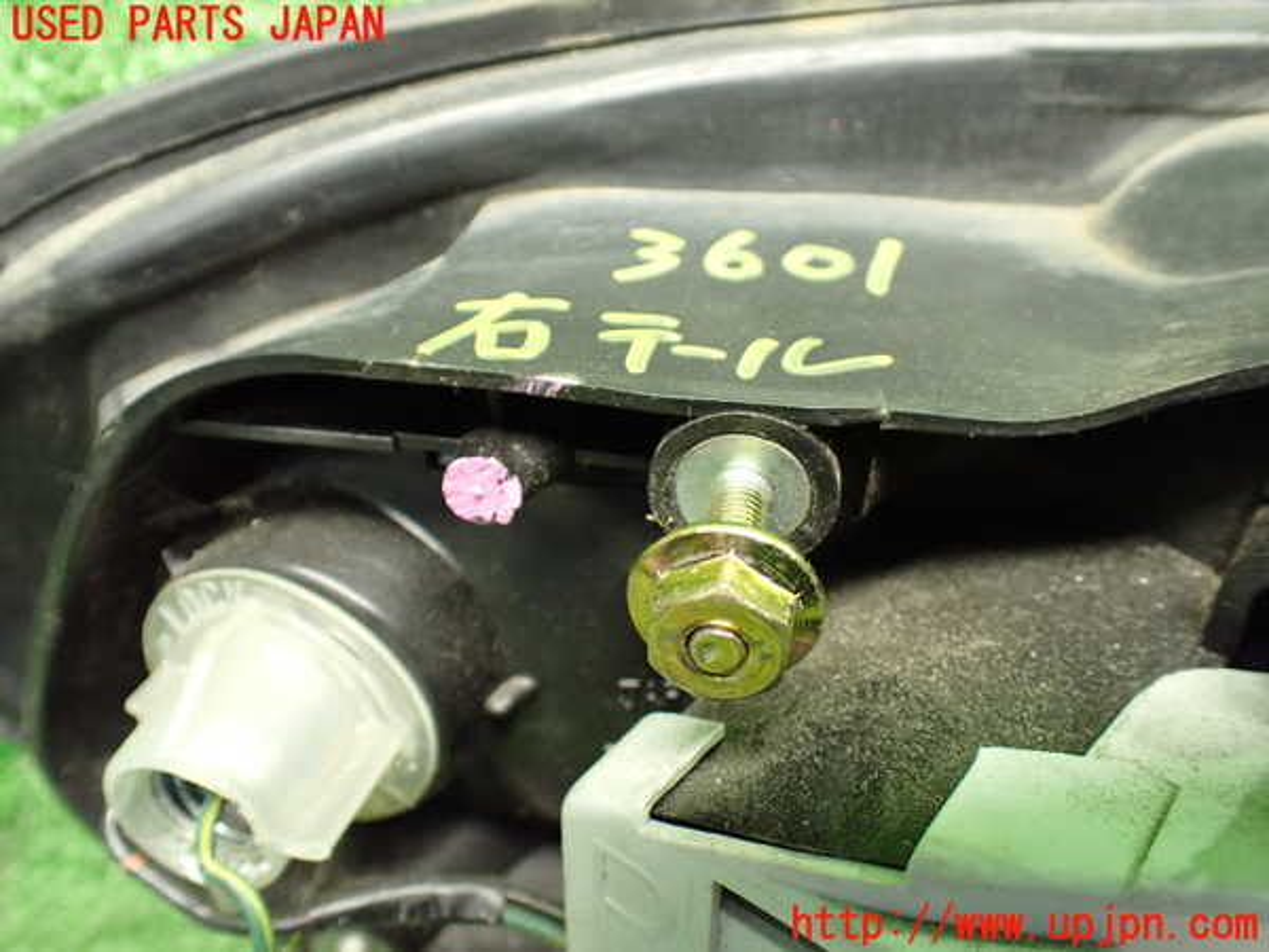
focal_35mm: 30
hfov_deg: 60.0
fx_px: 1100
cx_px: 634
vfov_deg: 46.8
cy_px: 476
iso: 800
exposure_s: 1/40
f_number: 2.3
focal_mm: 5.4
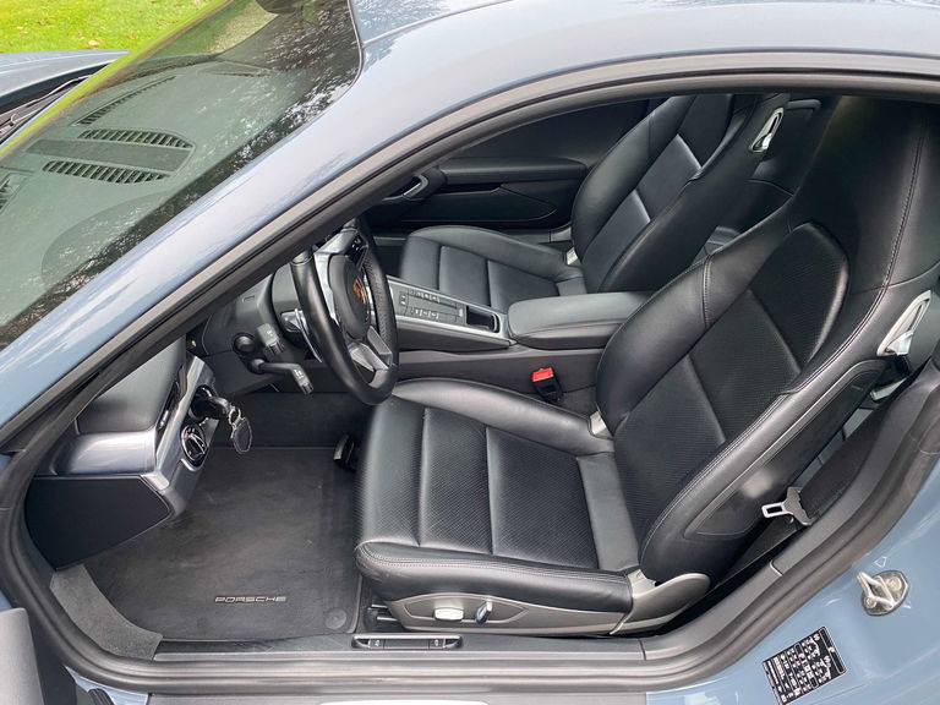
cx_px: 470
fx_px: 706
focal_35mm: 26
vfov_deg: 53.1
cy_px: 352
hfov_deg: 67.3
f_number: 1.8
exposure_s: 1/60
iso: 200
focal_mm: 4.25
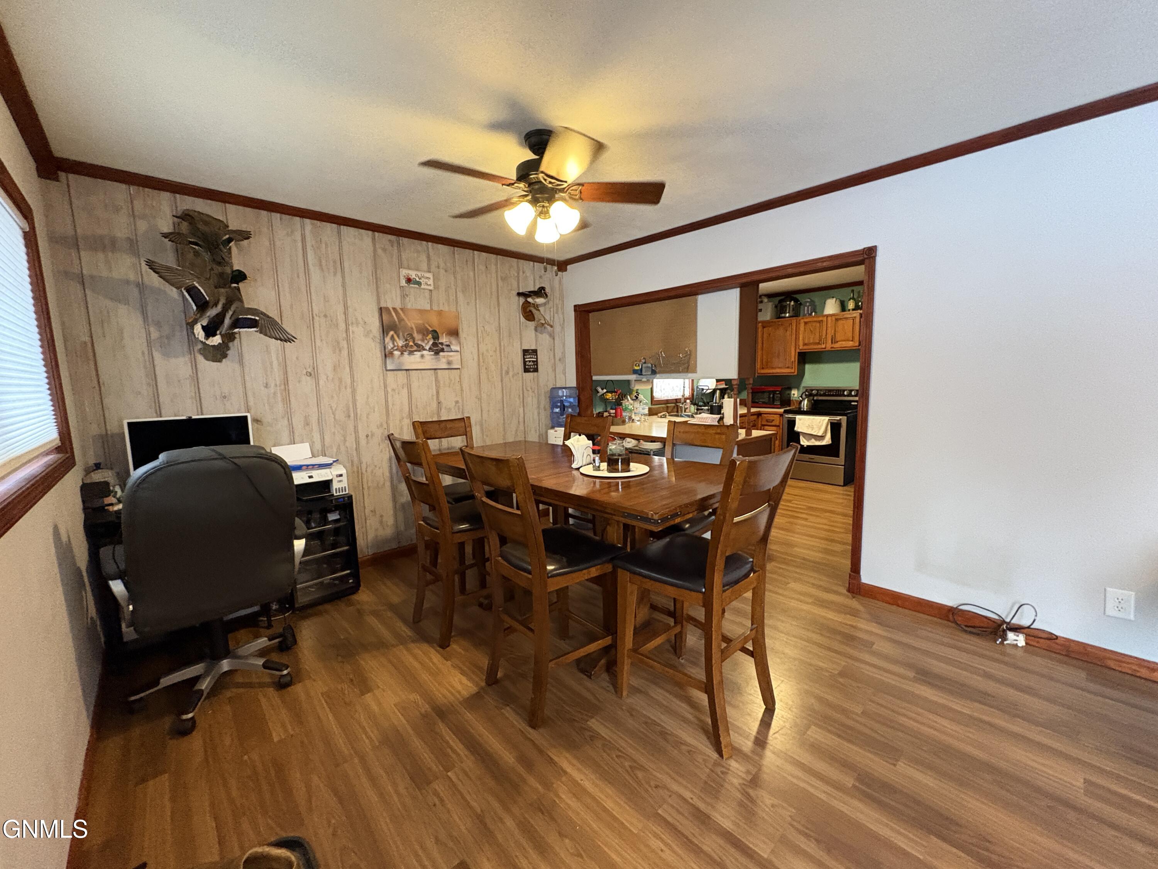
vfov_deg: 85.7
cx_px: 579
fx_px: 468
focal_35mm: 14
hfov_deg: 102.1
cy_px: 434
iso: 800
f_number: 2.2
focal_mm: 2.22
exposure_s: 1/60
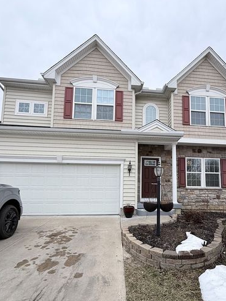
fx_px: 165
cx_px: 138
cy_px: 177
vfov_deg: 83.9
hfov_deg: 67.9
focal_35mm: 19
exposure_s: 1/625
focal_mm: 2.22
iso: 50
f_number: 2.2
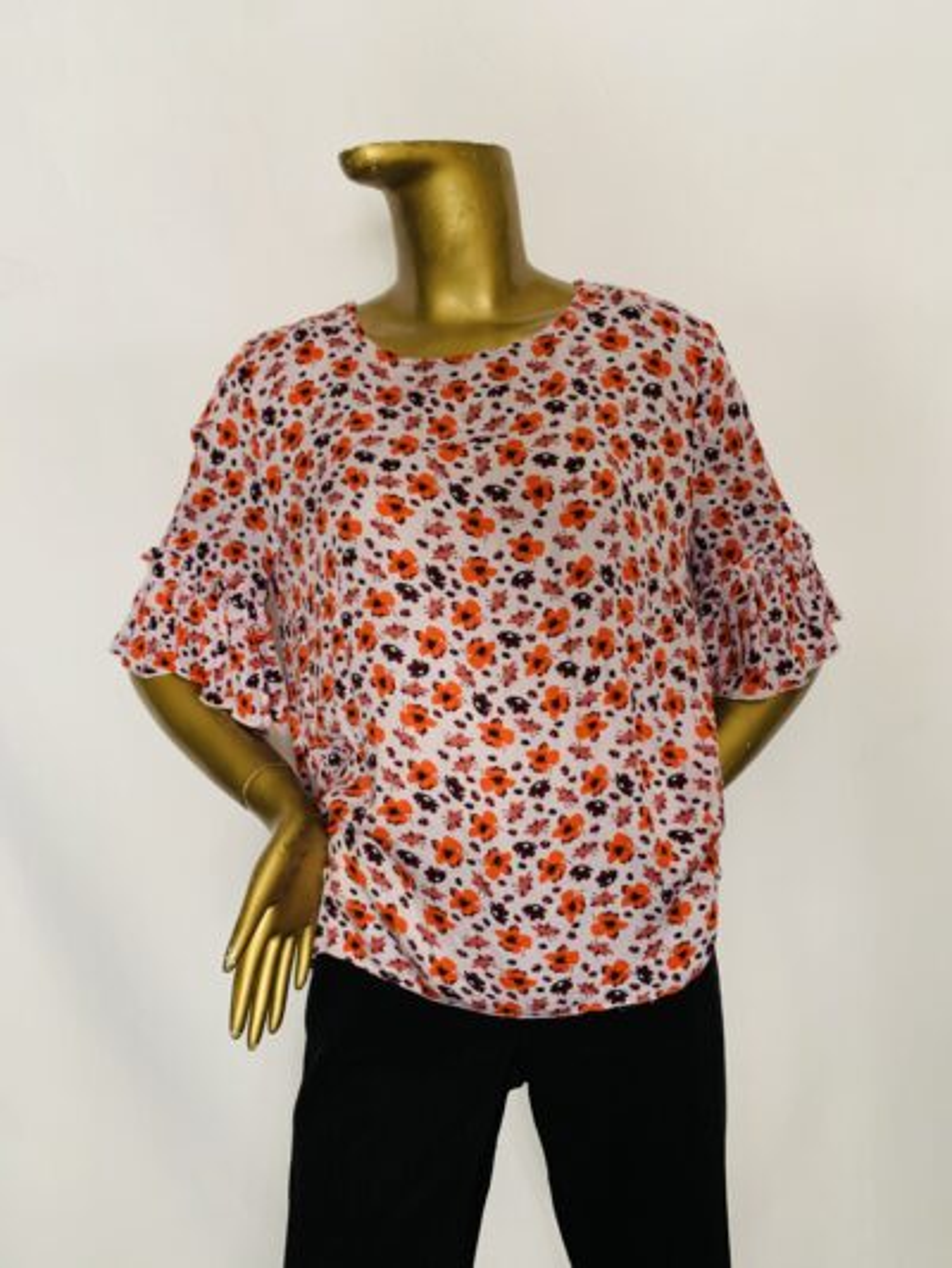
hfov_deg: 53.1
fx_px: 953
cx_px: 476
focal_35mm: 26
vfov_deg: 67.3
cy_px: 634
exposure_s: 1/60
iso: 320
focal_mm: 4.25
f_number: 1.8
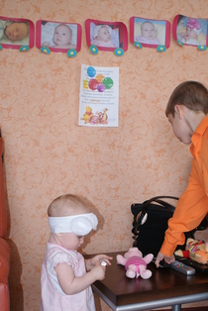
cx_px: 134
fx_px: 372
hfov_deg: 31.1
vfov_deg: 44.6
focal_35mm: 43
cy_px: 211
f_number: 4.5
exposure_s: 1/80
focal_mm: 20
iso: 400
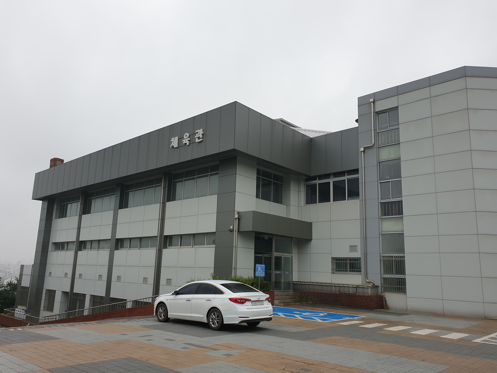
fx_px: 388
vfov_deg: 51.3
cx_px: 249
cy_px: 191
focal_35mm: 27
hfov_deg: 65.3
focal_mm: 4.3
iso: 50
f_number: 2.4
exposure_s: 1/244
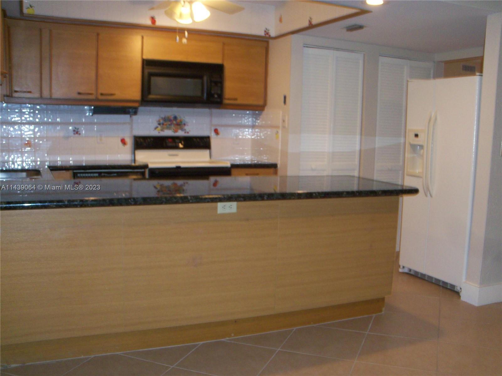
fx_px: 508
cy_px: 188
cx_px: 251
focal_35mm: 35
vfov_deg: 40.7
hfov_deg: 52.6
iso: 200
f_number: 3
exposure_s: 1/30
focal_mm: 6.3
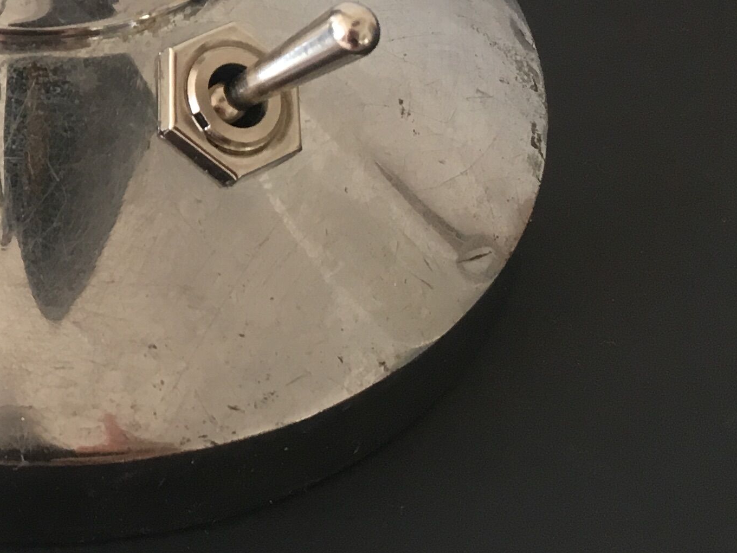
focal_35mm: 86
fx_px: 1831
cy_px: -48
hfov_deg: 20.8
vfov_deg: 16.7
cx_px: -210
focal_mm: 4.15
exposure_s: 1/33
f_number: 2.2
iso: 50
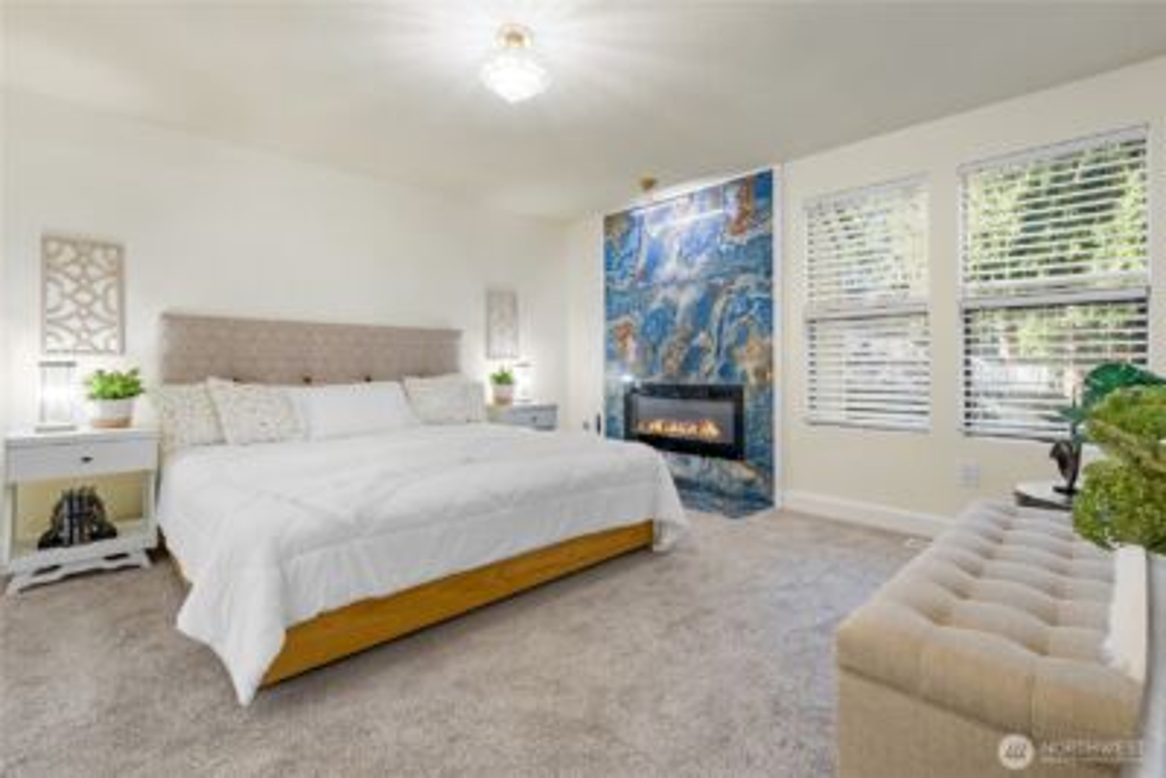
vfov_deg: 73.8
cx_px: 583
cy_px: 389
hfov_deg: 96.7
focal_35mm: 16
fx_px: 518
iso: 250
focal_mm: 16
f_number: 8
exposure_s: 1/3
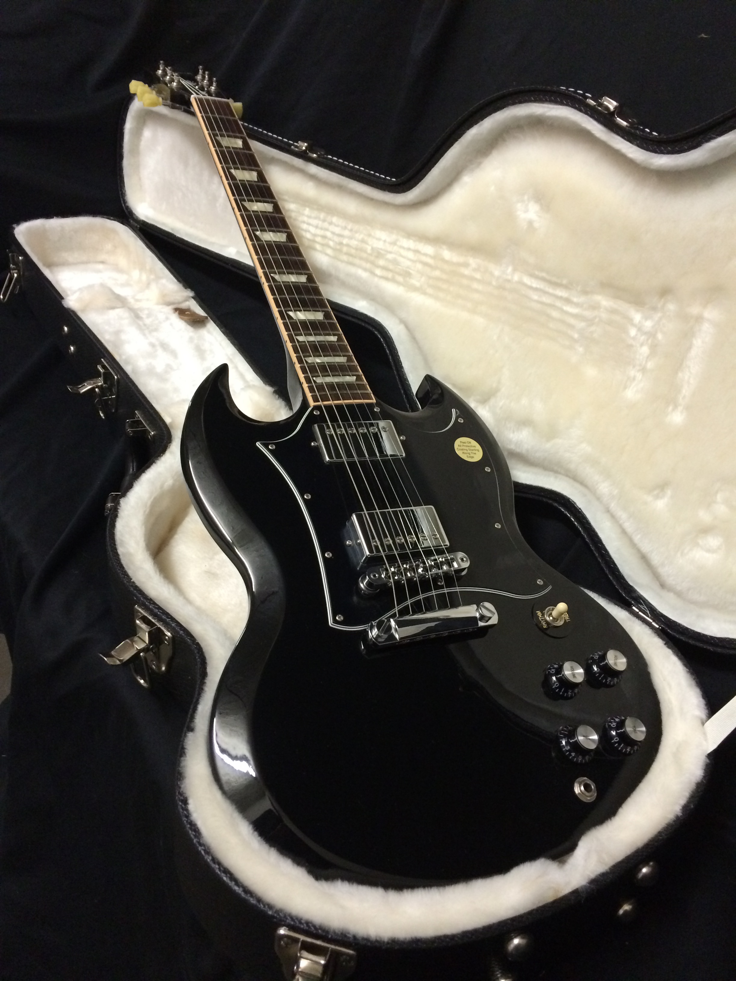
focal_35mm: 29
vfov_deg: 61.7
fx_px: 822
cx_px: 368
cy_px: 490
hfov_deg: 48.2
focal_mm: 4.15
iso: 250
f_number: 2.2
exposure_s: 1/25
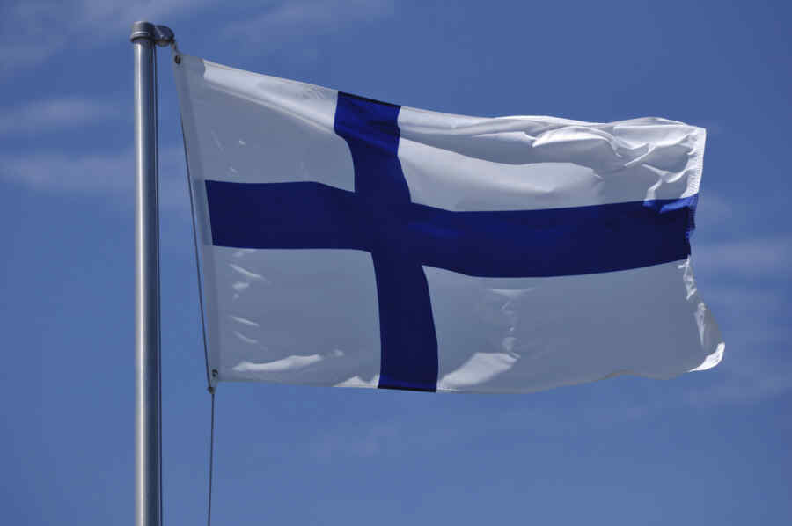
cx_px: 396
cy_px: 263
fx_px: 5439
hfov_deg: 8.3
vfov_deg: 5.5
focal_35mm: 248
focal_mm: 165
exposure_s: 1/1600
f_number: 5
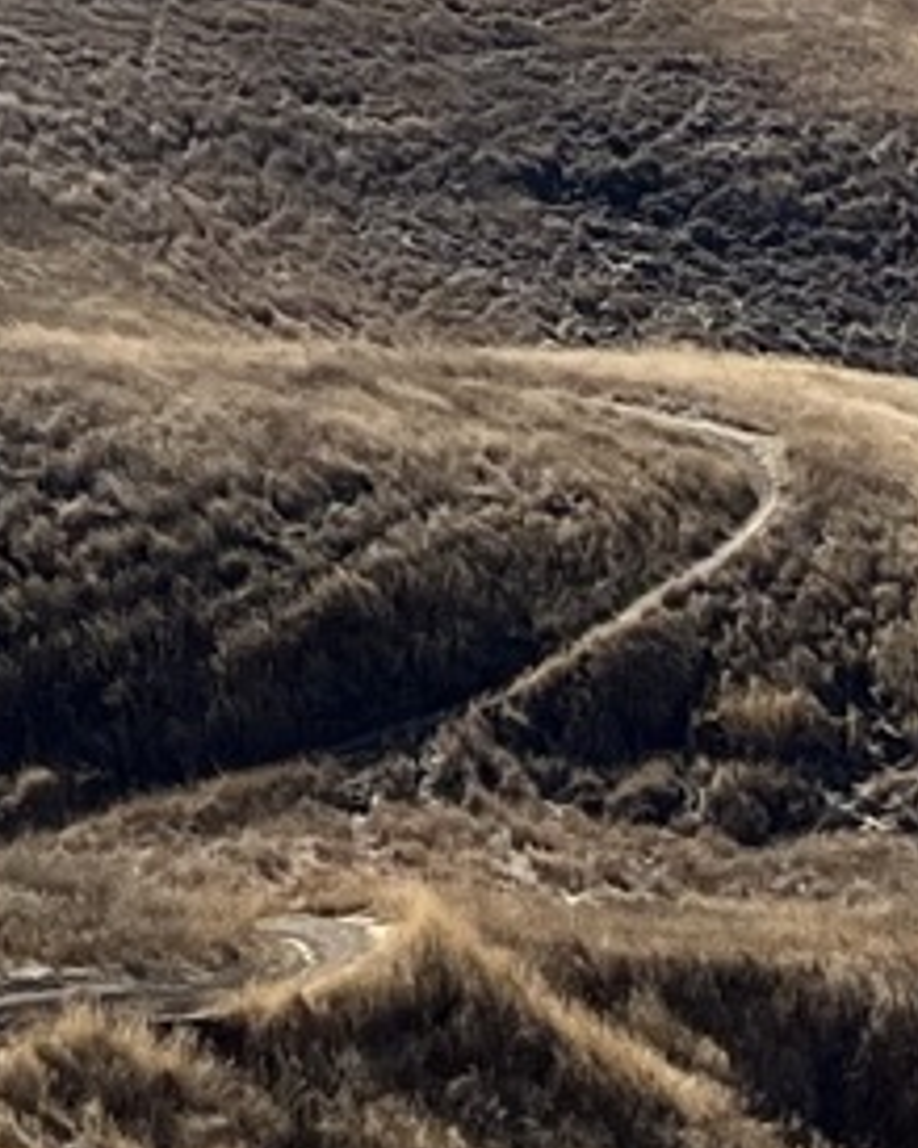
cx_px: 1111
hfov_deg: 8.1
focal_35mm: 190
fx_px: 6456
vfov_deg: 9.8
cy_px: -624
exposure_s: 1/6579
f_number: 1.5
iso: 50
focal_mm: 5.7
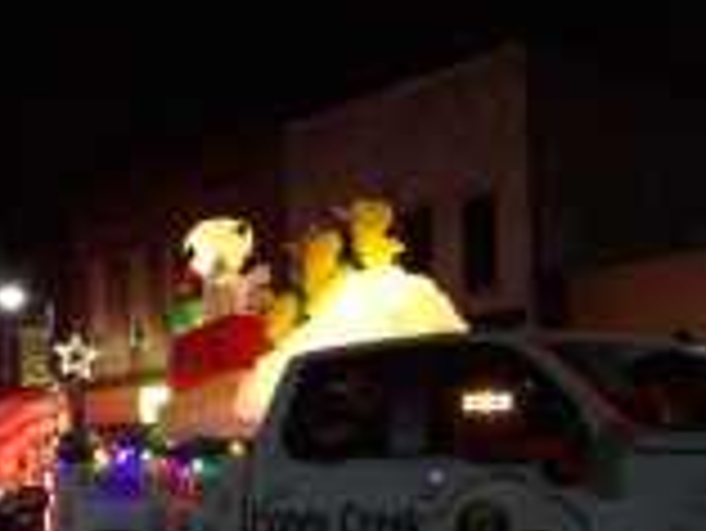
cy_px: 414
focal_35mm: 61
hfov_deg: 30.6
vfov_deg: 23.7
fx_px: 1245
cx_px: 598
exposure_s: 1/17
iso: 724
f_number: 2.8
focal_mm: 4.3
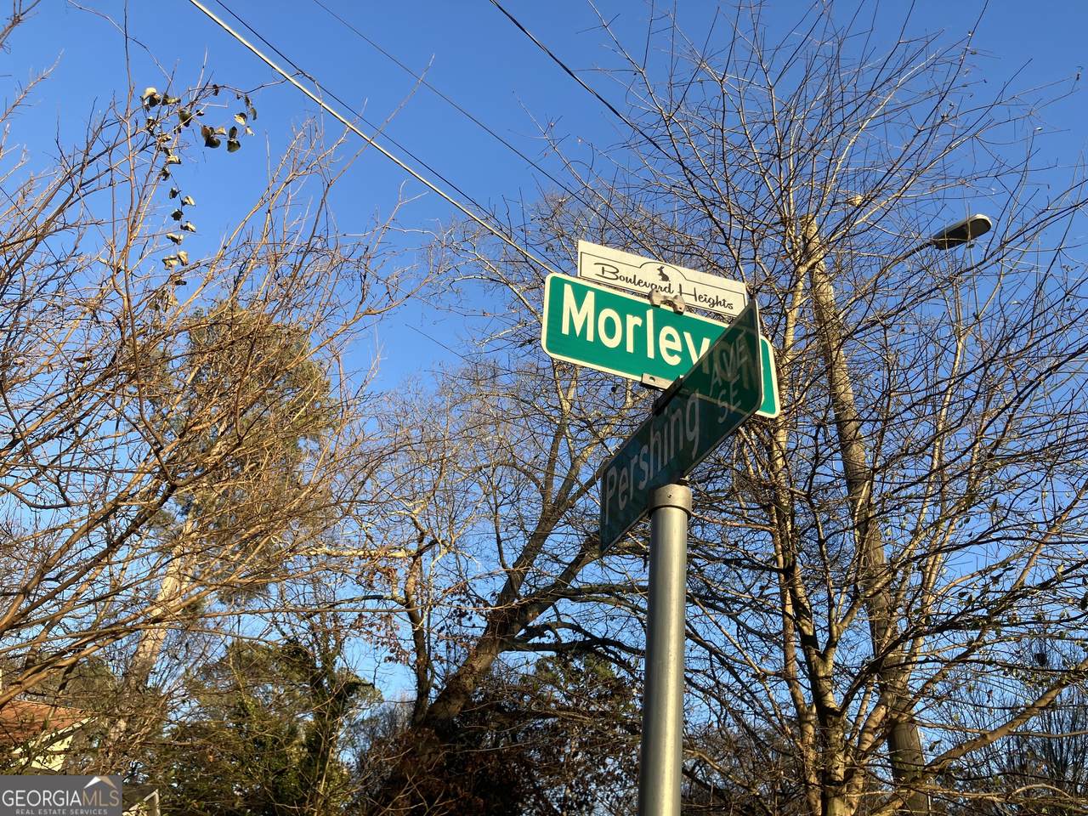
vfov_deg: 49.7
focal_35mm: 28
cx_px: 544
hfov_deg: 63.4
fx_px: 880
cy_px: 408
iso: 32
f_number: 1.8
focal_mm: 3.99
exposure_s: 1/558
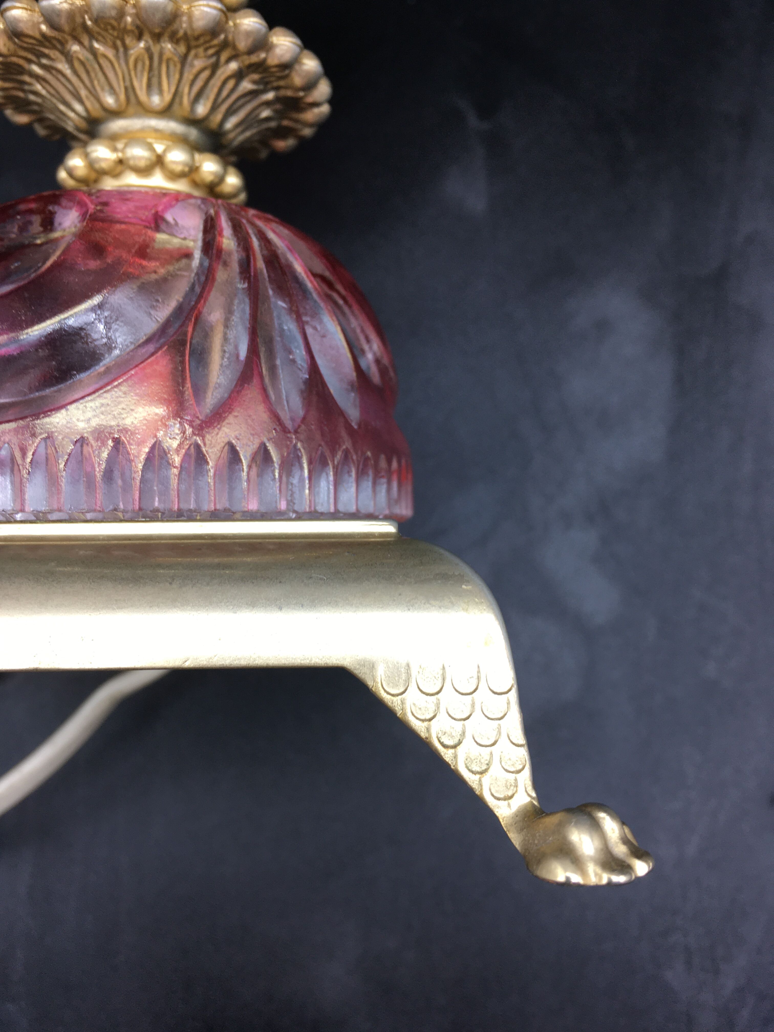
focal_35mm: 29
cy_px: 516
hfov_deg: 48.2
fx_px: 865
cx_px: 387
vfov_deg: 61.7
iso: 25
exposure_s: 1/50
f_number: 2.2
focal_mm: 4.15
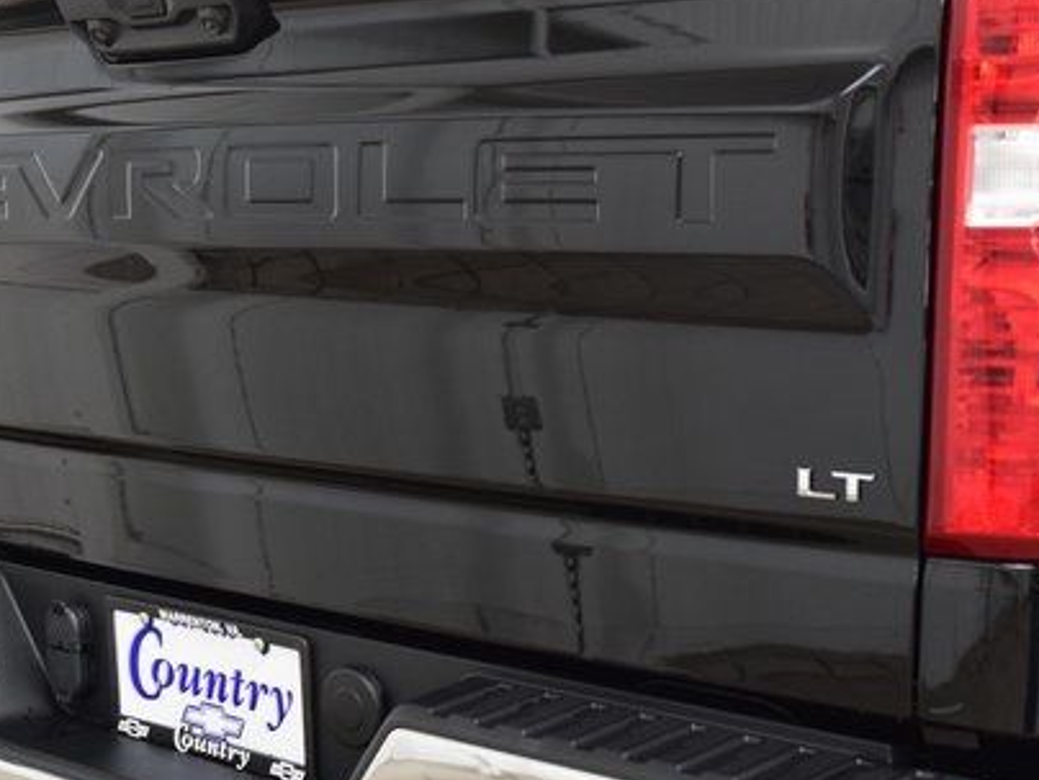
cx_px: 481
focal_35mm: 62
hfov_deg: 31.3
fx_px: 1854
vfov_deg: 23.7
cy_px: 490
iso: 1600
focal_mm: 27
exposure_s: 1/60
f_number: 3.2
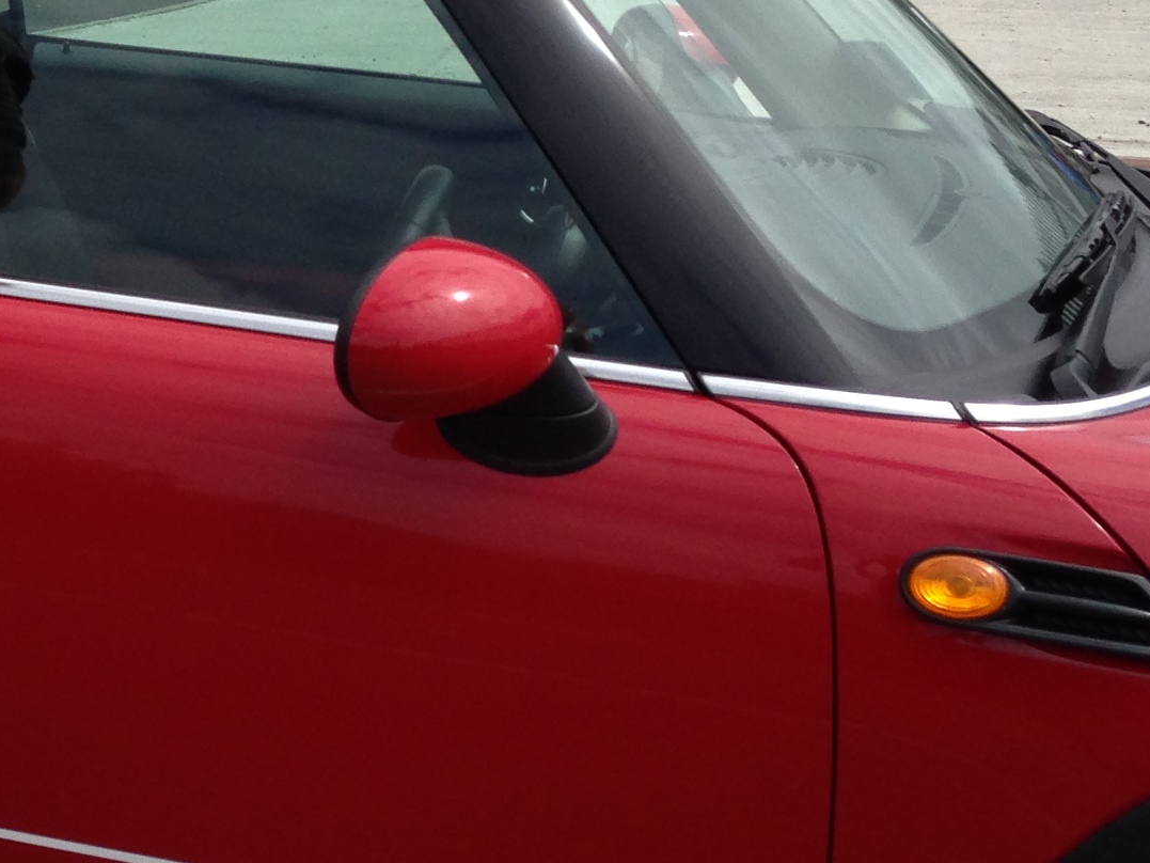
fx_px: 3323
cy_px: 197
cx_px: -329
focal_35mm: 100
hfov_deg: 18.3
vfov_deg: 14.7
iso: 50
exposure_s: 1/1355
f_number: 2.4
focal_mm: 4.13
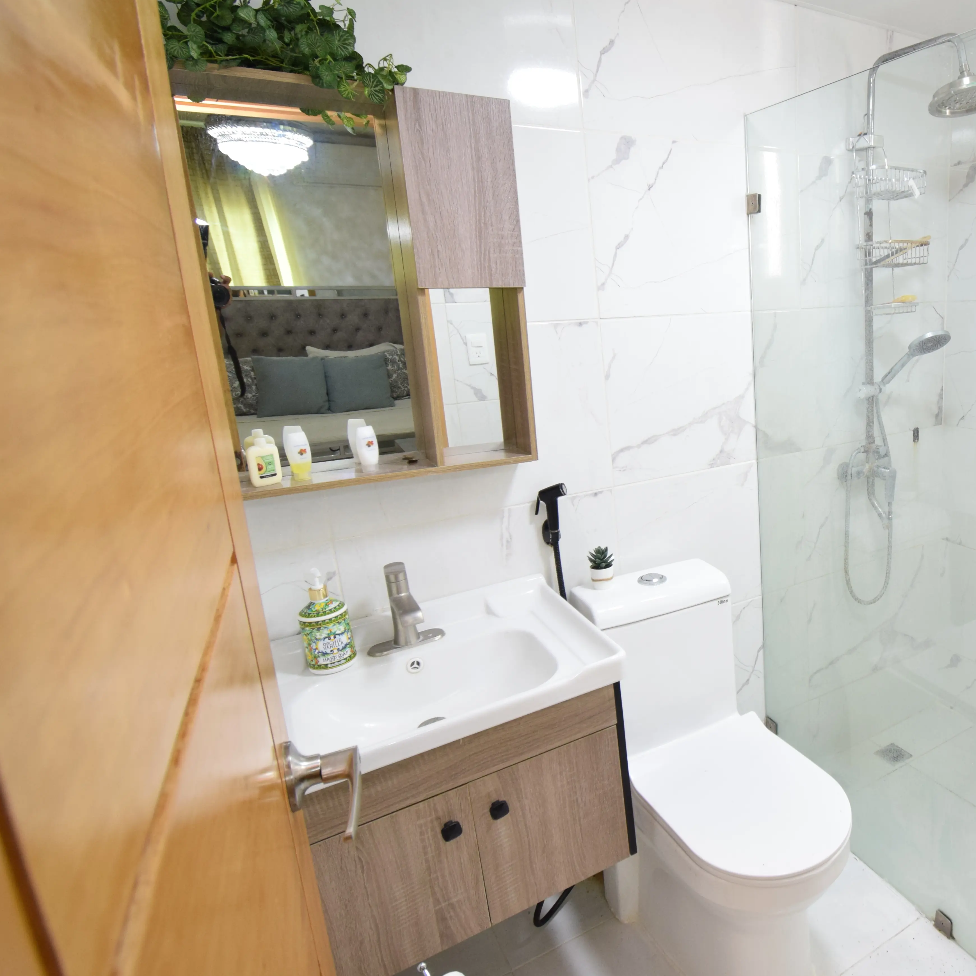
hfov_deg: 64.2
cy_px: 490
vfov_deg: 69.6
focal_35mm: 22
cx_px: 765
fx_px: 702
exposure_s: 1/60
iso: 800
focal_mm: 10
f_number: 5
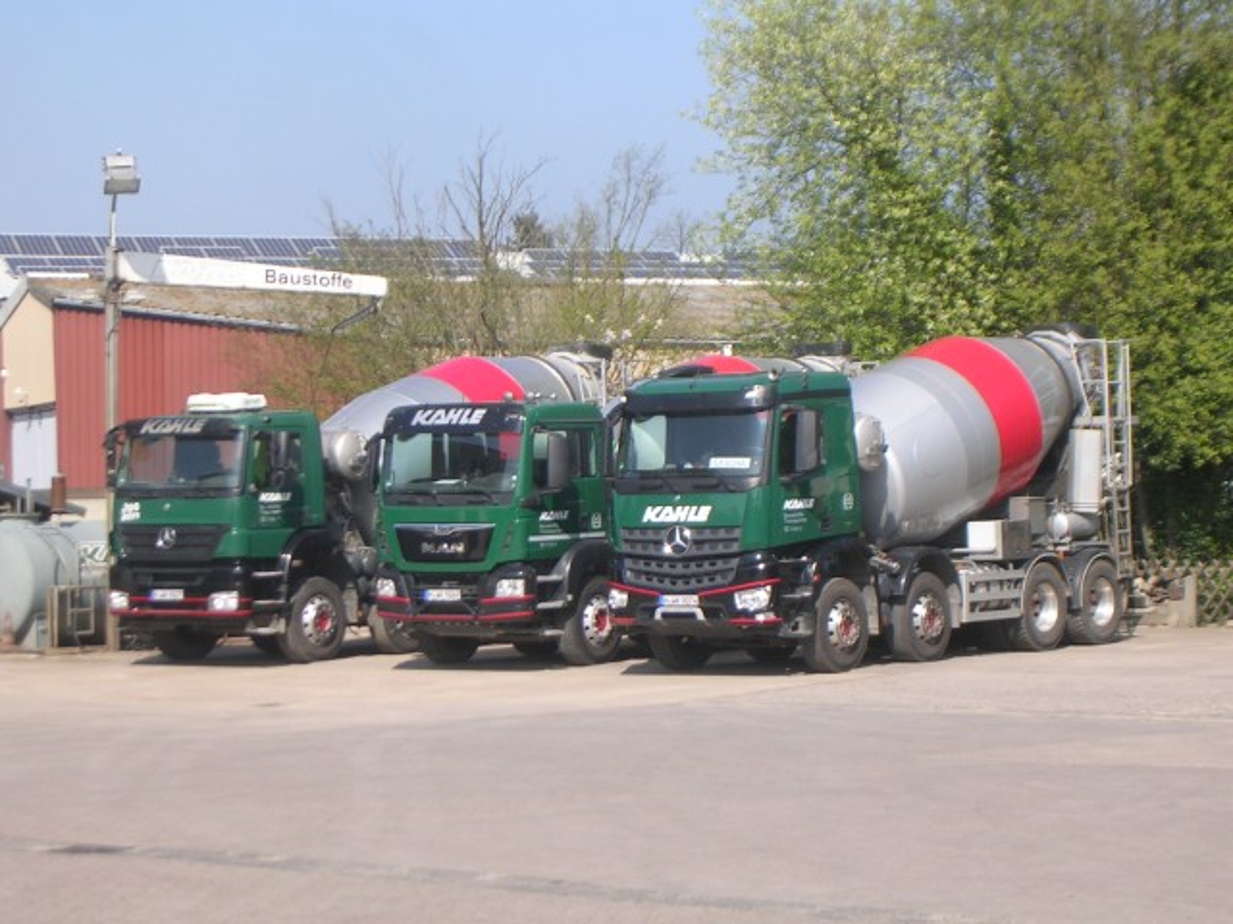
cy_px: 462
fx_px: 4096
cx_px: 616
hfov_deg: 17.1
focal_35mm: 115
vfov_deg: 12.9
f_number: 4.9
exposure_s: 1/288
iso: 50
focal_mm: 17.4
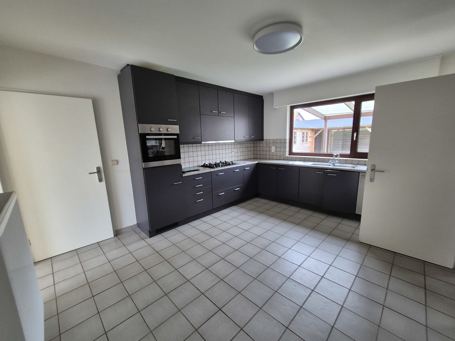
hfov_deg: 106.2
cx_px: 228
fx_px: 171
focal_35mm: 13
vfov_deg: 89.9
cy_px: 170
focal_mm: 2.2
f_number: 2.2
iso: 250
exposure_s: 1/50
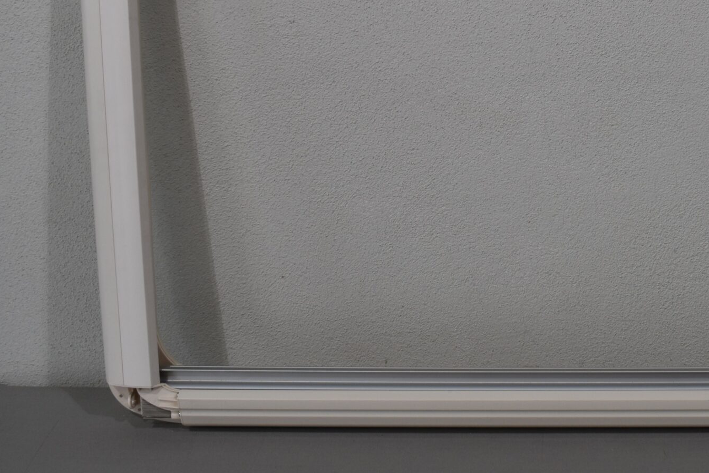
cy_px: 144
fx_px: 1181
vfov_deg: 22.5
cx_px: 528
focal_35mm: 60
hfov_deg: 32.8
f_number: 5.6
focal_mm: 21
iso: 200
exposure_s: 1/125
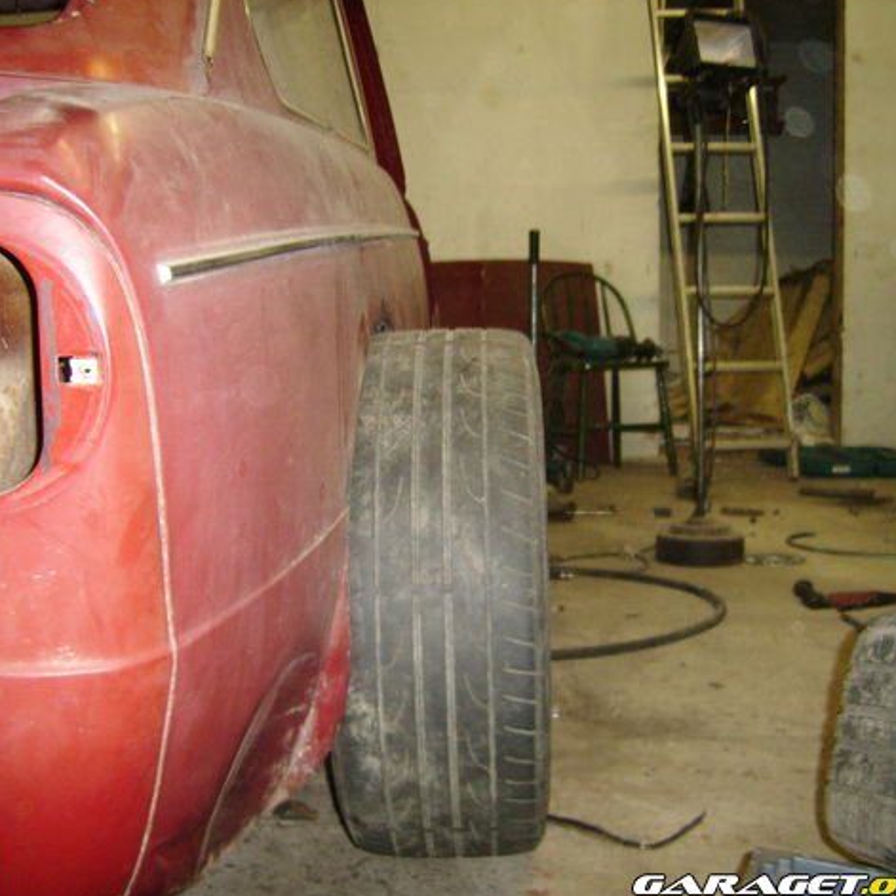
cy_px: 447
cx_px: 350
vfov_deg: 40.0
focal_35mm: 42
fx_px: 1230
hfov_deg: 39.8
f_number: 2.8
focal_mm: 5.95
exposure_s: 1/30
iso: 218
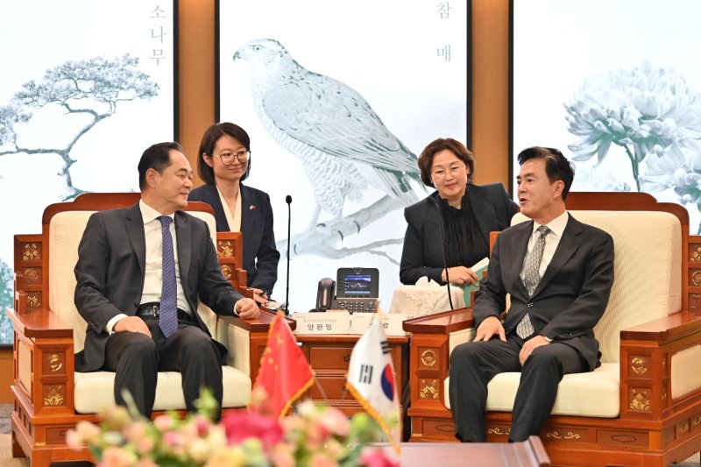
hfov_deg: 22.1
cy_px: 234
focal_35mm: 92
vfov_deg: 14.9
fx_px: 1791
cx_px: 350
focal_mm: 92
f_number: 3.2
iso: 1000
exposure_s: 1/200
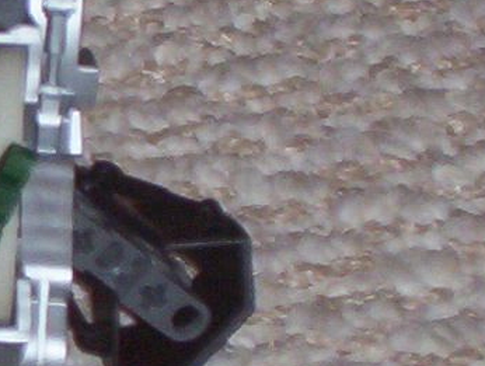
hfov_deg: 3.8
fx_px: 7160
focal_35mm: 510
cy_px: 104
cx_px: -465
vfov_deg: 2.9
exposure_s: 1/90
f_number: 4.72
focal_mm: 16.61
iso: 140
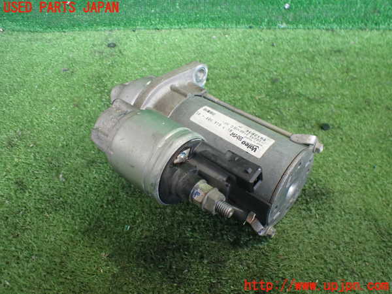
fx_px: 340
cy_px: 147
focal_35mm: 30
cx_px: 196
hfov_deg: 60.0
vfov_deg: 46.8
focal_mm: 5.4
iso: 800
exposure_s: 1/100
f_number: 2.3
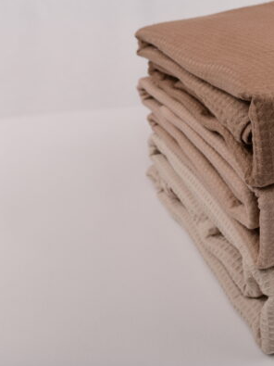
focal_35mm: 73
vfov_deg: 26.7
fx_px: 771
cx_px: 259
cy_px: 183
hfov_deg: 19.7
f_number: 8
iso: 64
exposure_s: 1/250
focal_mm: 50
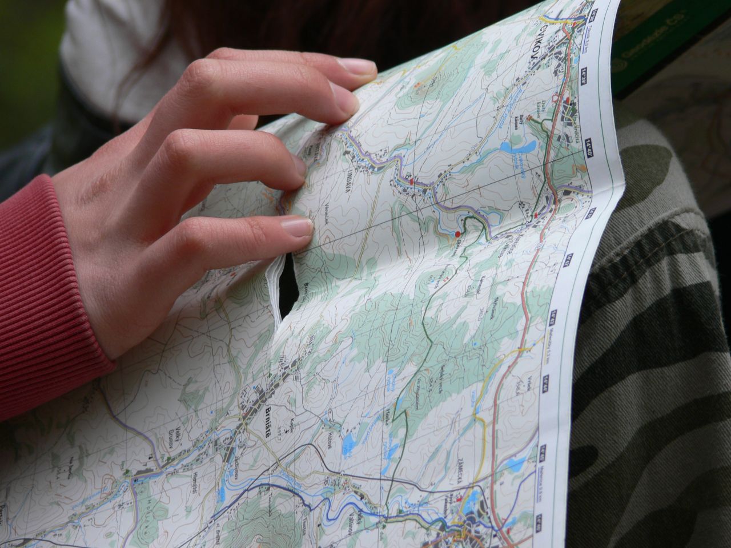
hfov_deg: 4.7
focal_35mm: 420
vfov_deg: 3.5
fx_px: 8869
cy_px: 274
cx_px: 366
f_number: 5
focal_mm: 88.8
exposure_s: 1/100
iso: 80
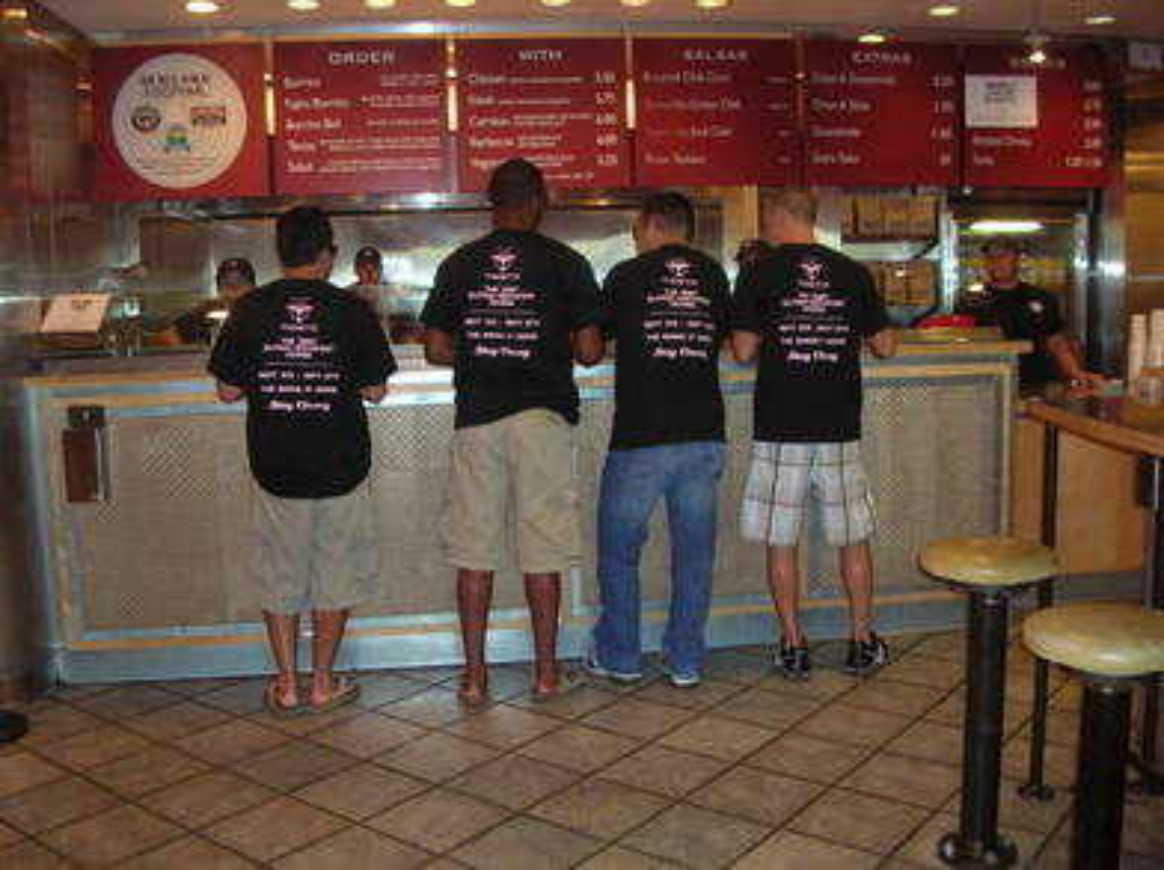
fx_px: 1175
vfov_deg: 40.6
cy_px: 435
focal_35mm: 35
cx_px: 582
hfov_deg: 52.7
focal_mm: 5.8
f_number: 2.8
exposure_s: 1/60.1
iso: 179
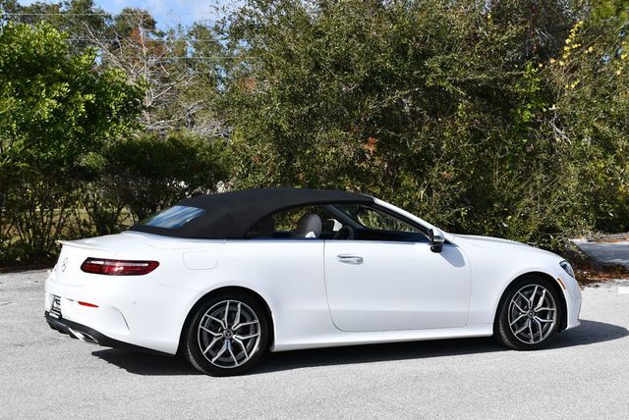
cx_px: 314
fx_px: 1224
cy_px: 210
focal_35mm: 70
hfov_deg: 28.8
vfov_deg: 19.5
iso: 100
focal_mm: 35
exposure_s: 1/320
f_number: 9
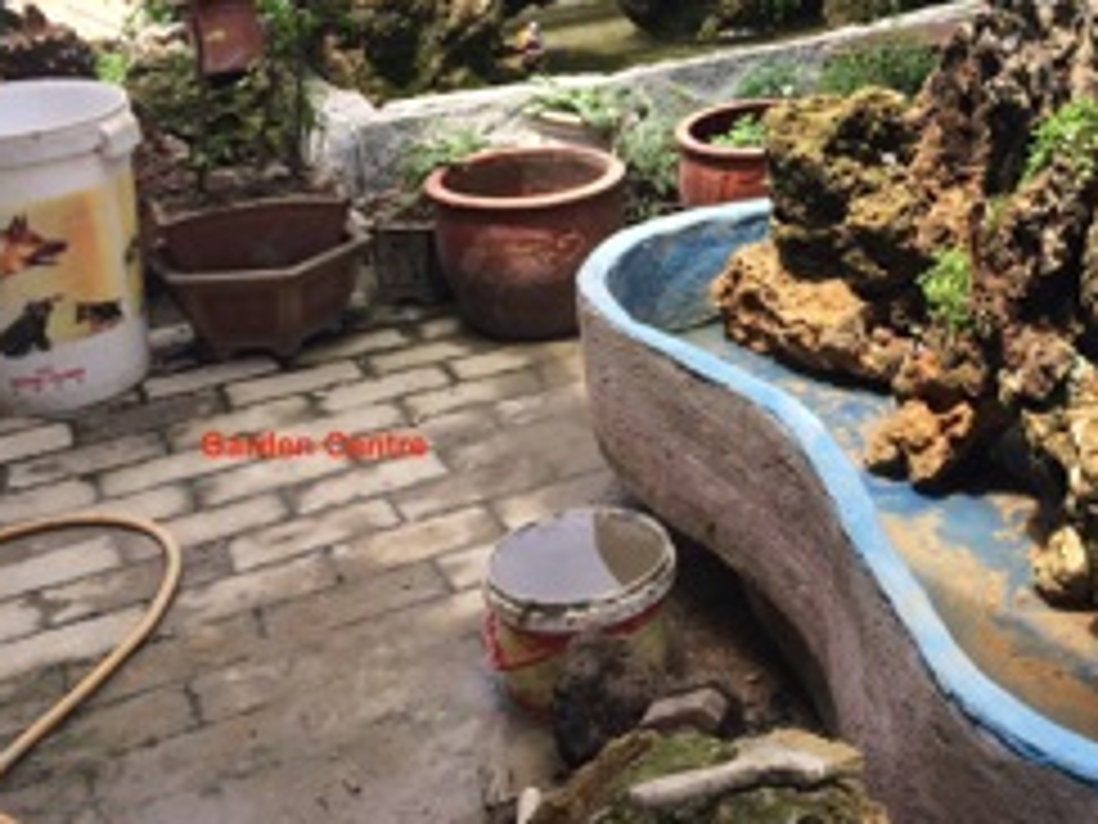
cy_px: 167
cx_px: 932
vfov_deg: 26.5
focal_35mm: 54
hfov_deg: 34.1
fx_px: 1713
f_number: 2.2
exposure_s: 1/533
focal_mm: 4.12
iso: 32
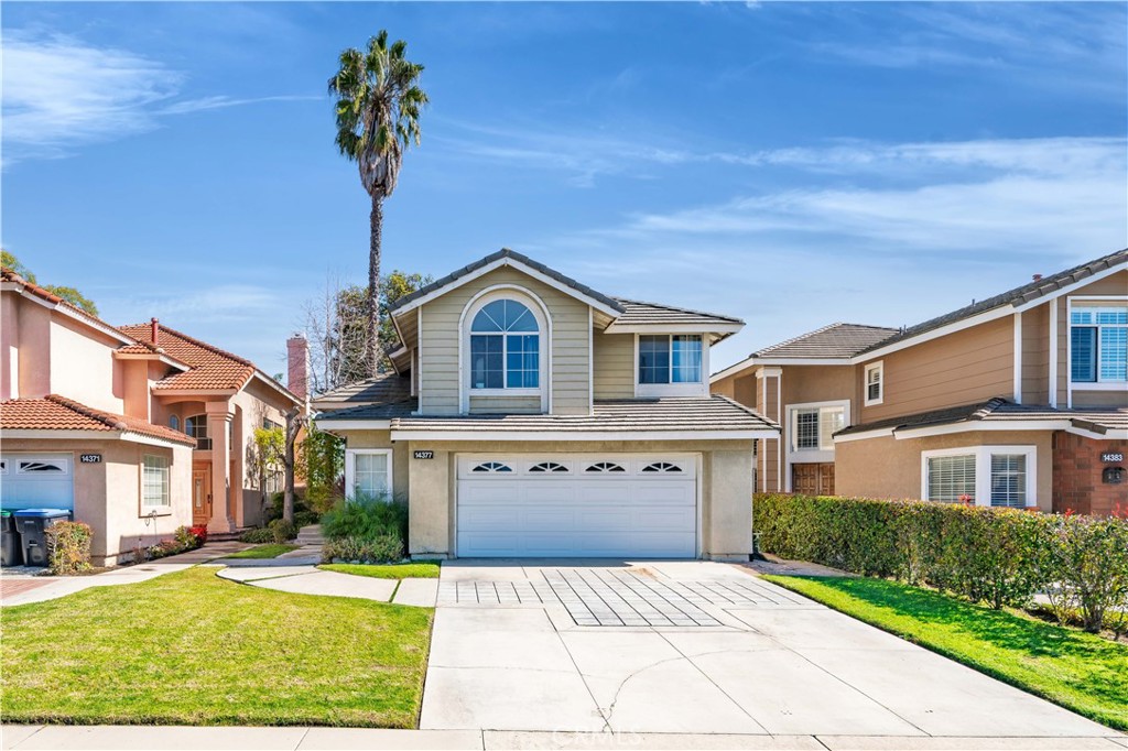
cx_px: 564
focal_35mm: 16
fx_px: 501
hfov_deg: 96.8
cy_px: 376
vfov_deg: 73.7
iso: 100
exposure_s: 1/1250
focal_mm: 16
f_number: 8
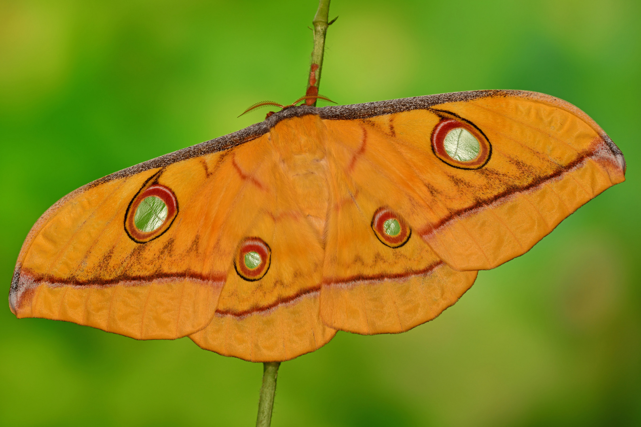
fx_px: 1869
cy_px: 214
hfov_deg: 19.5
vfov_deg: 13.0
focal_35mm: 105
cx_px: 320
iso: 200
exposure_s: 1/6
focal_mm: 105
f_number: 16
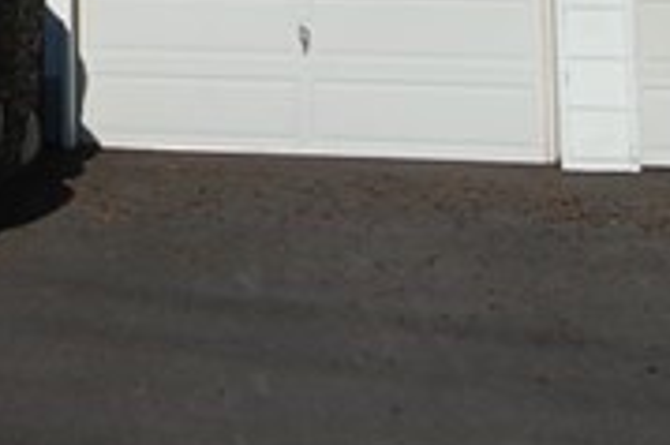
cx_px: -195
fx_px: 1915
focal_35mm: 103
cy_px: -301
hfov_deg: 18.5
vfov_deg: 12.4
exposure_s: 1/500
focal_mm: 12
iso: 200
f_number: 11
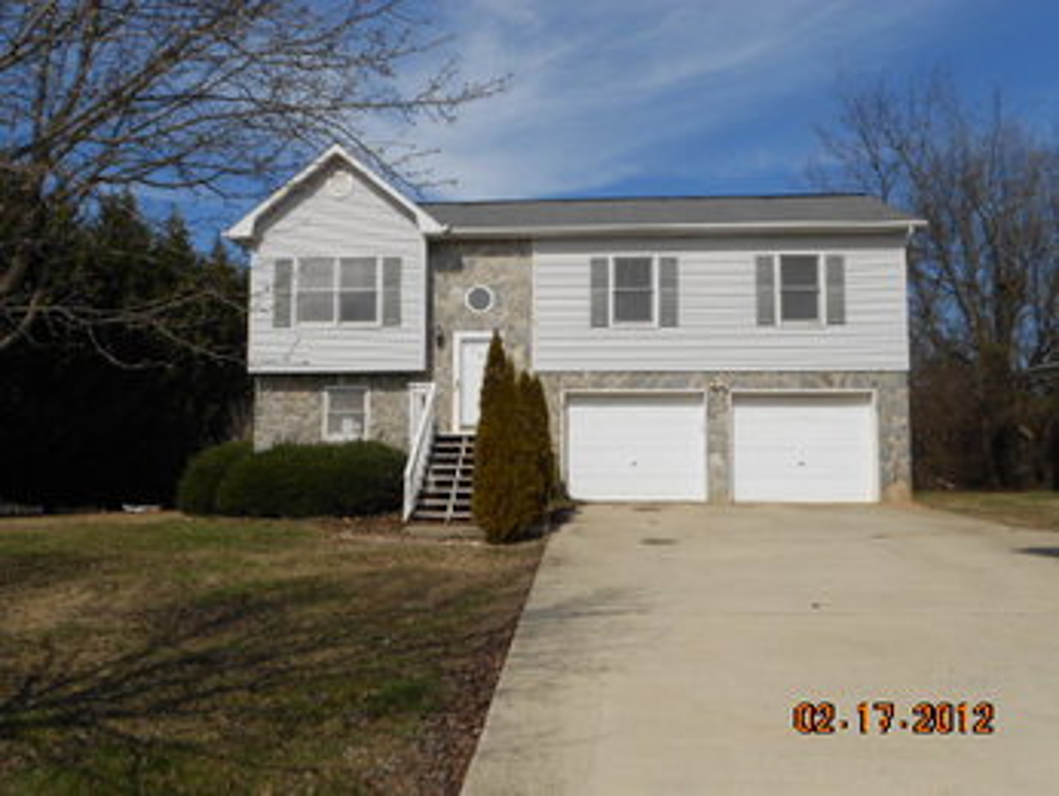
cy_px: 398
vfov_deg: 44.2
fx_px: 980
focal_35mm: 32
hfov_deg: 56.8
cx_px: 530
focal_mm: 5.8
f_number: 9
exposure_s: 1/250
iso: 80
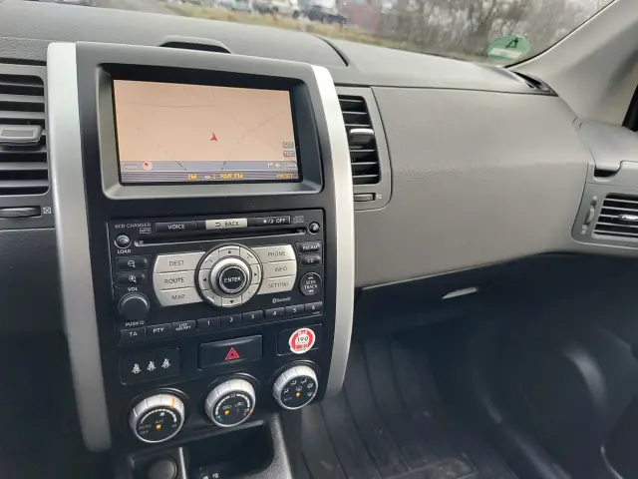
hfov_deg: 73.9
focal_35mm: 23
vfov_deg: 58.9
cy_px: 240
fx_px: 424
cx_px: 319
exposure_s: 1/100
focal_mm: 5.56
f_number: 1.8
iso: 135
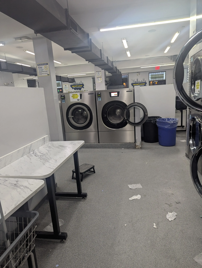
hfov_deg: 56.9
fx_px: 186
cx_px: 101
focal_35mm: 24
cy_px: 134
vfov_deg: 71.5
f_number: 1.85
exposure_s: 1/120
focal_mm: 6.81
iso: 136
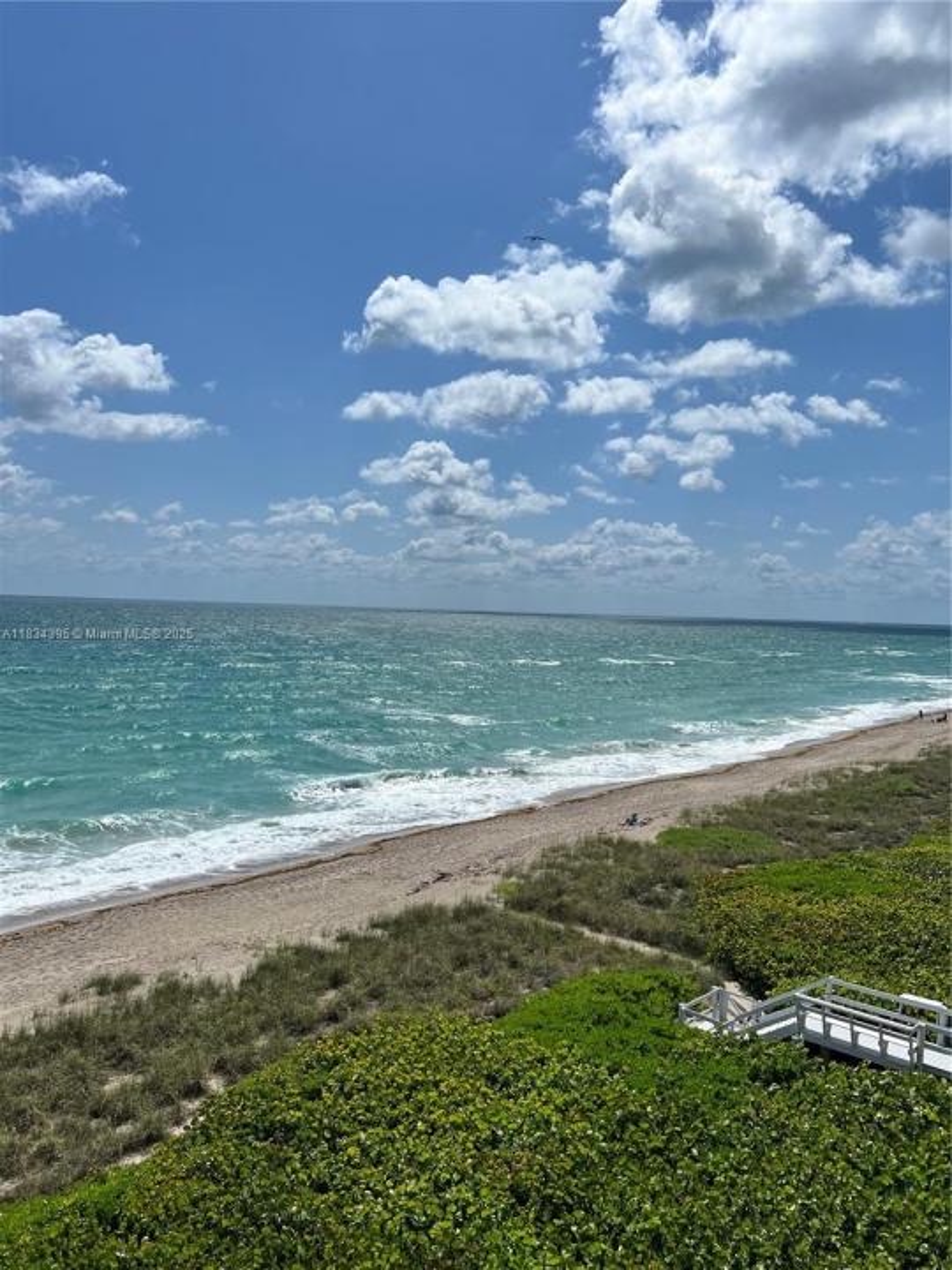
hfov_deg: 53.1
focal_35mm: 26
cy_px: 635
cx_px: 476
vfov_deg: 67.3
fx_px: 953
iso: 50
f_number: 1.5
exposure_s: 1/14286
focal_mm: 5.7
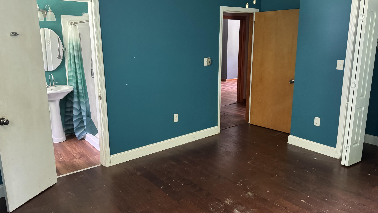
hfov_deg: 69.8
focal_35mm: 27
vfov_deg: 42.9
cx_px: 183
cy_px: 97
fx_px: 271
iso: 800
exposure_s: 1/42
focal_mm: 6.76
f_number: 1.78
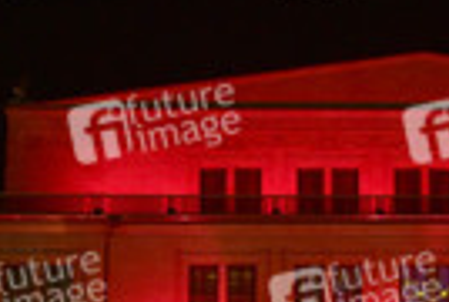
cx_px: 400
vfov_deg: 12.9
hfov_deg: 19.3
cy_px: 376
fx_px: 1300
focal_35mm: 104
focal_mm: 31
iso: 6400
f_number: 8
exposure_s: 1/60
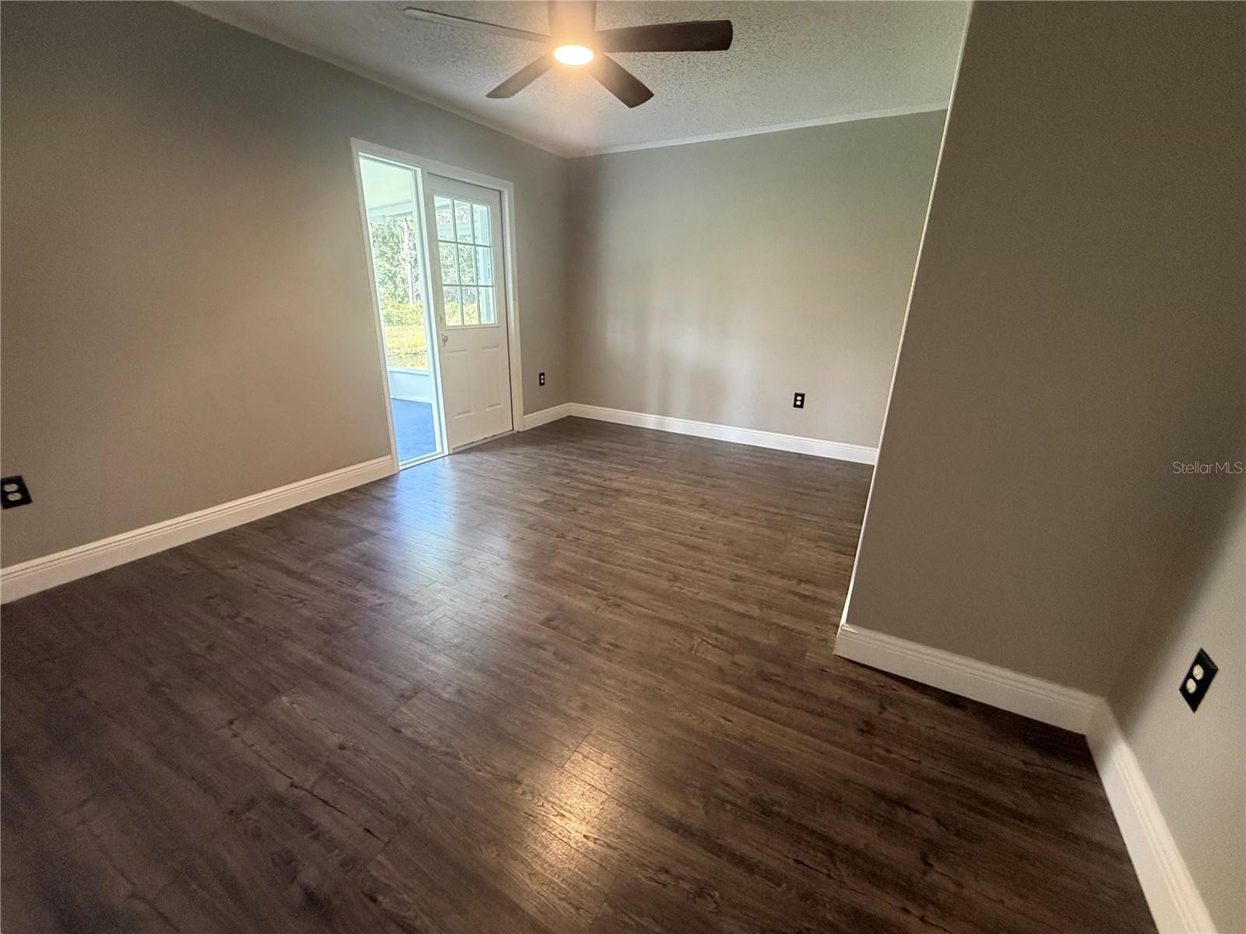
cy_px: 467
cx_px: 623
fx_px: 504
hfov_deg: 102.1
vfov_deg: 85.7
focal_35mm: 14
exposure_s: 1/120
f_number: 2.2
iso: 640
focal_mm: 2.22
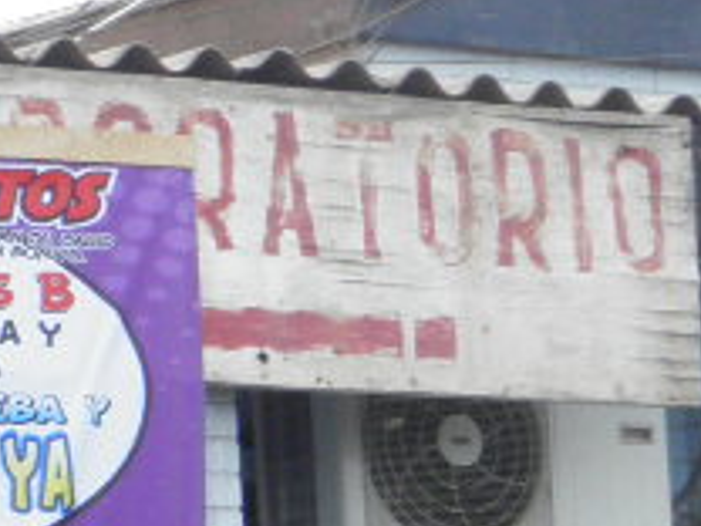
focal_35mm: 240
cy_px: 1092
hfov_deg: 7.9
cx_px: -741
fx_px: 4860
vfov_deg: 6.0
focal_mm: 7.1
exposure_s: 1/125
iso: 50
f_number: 5.7
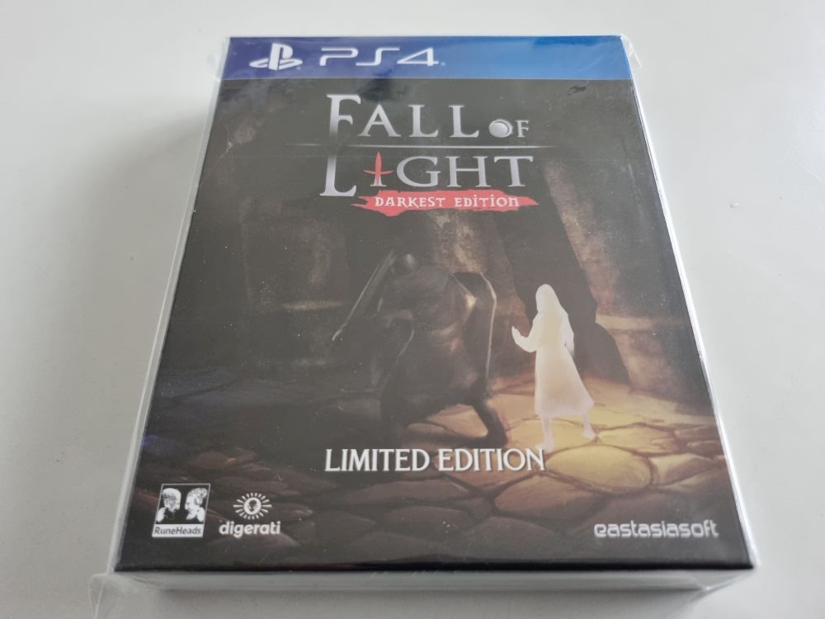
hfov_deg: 67.3
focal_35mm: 26
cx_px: 412
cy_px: 310
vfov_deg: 53.1
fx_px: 620
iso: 500
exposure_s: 1/50
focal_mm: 5.4
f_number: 1.8
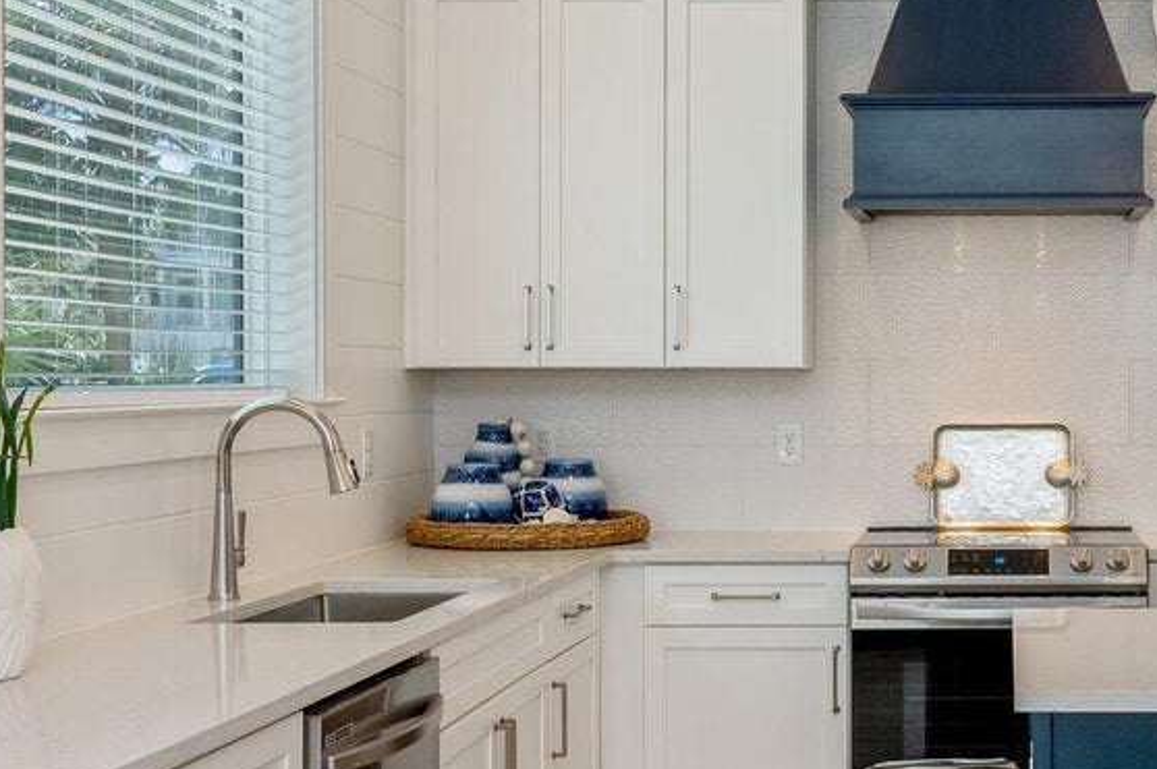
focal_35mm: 58
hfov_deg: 33.0
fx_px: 1862
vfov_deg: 23.3
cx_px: 1008
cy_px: 417
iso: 200
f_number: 9
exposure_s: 1/30
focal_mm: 21
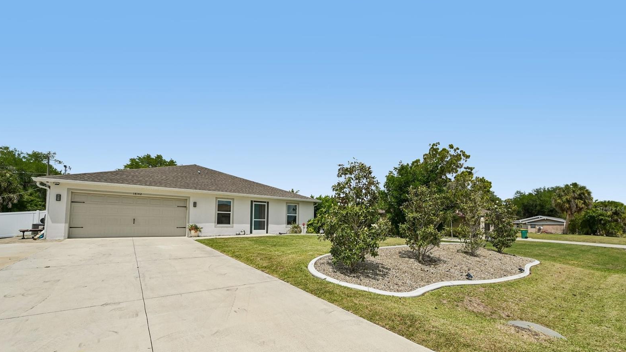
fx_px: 249
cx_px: 312
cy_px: 209
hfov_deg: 103.0
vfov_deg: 69.9
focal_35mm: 15
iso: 400
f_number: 8
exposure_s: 1/3200
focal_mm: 14
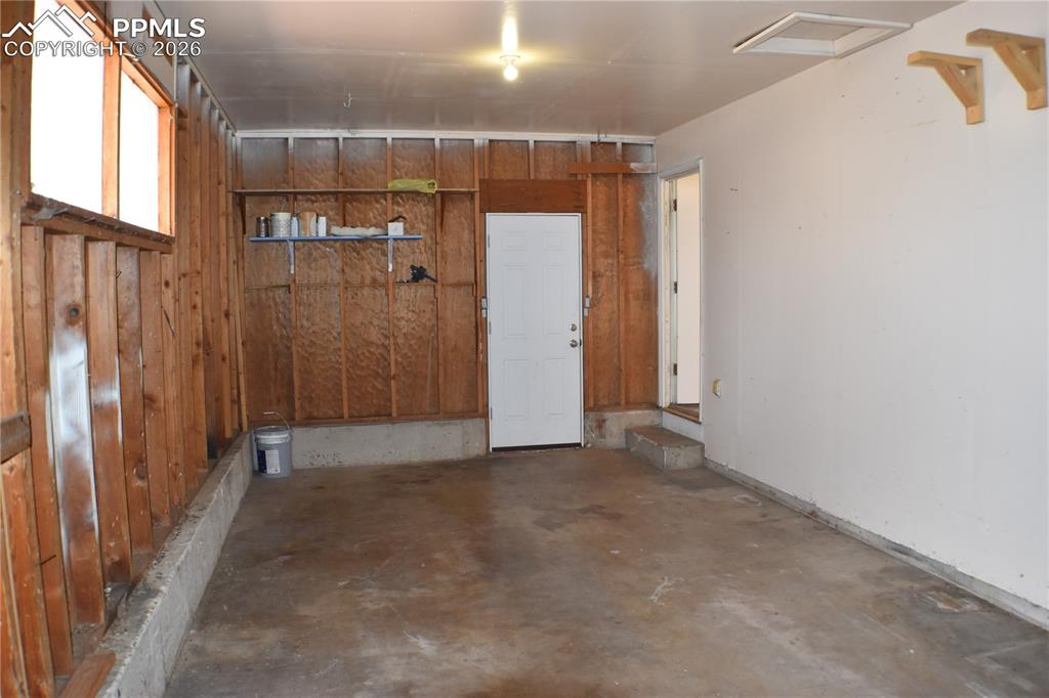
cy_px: 349
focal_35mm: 39
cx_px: 524
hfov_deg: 49.6
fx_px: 1136
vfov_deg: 34.2
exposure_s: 1/100
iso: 800
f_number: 5
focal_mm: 26
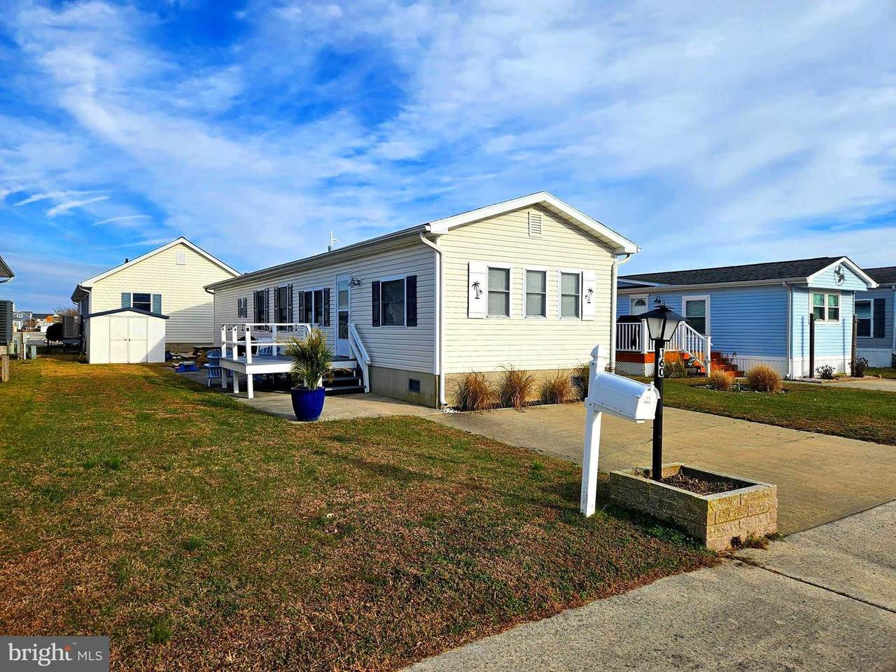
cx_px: 448
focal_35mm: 23
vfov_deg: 58.9
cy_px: 336
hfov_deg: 73.9
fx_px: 595
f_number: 1.8
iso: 25
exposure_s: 1/2259
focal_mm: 5.4
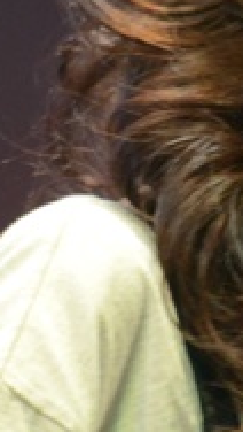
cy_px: 177
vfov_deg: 1.5
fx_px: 16809
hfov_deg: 0.8
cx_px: 155
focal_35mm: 1470
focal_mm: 220
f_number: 5.3
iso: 1600
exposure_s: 1/60
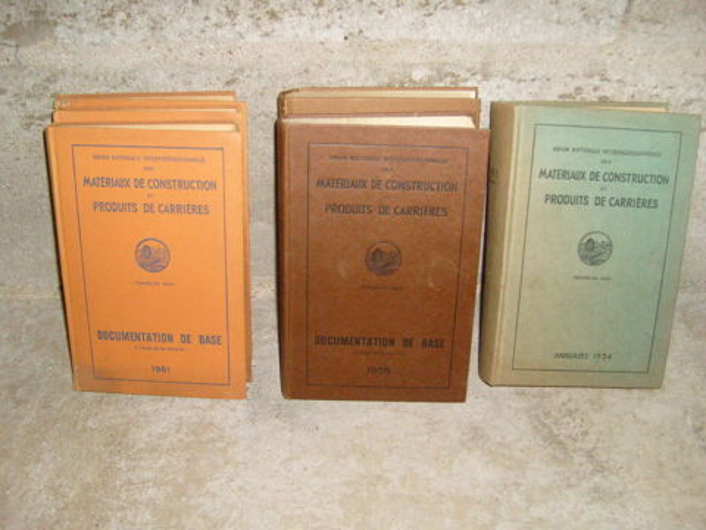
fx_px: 714
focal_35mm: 35
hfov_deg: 52.6
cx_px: 353
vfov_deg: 40.7
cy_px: 265
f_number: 2.8
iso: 400
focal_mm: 5.8
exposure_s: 1/45
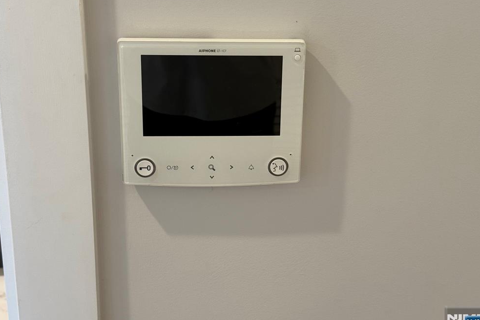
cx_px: 244
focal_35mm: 52
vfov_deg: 26.0
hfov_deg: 38.2
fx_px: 693
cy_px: 142
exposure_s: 1/60
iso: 125
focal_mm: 6.76
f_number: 1.78
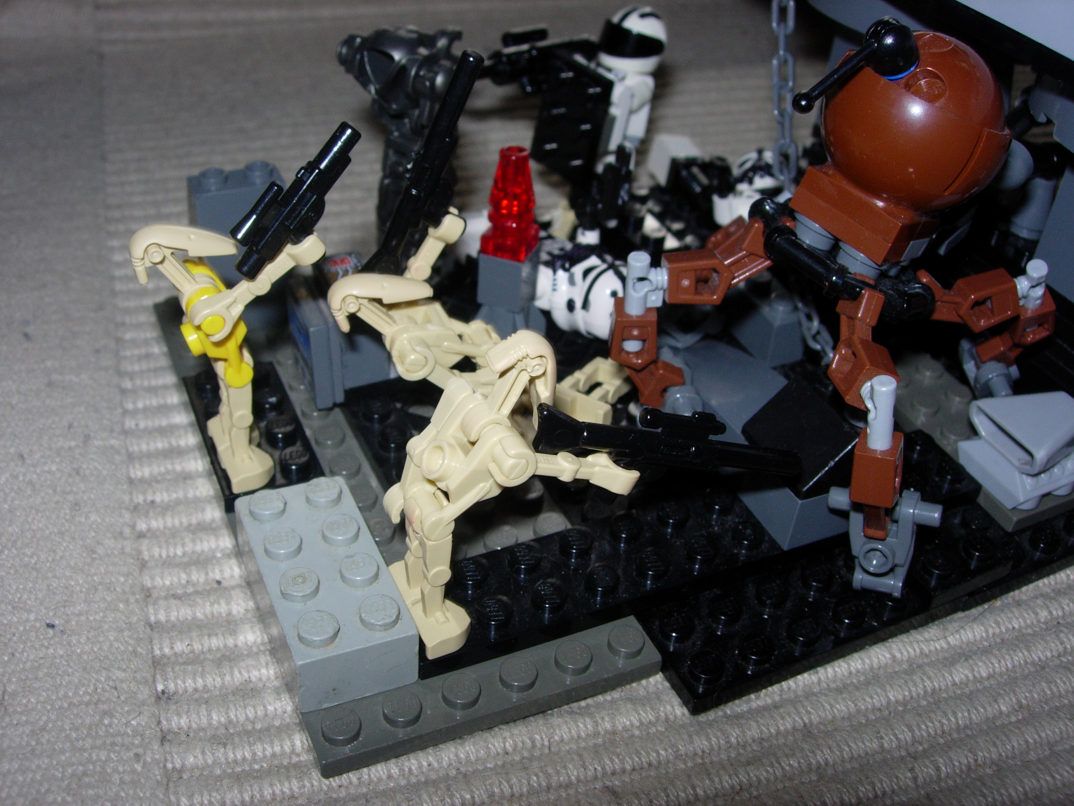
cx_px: 537
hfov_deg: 49.0
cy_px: 403
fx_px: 1179
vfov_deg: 37.7
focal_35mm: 38
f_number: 4.8
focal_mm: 7.8
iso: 79
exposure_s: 1/64
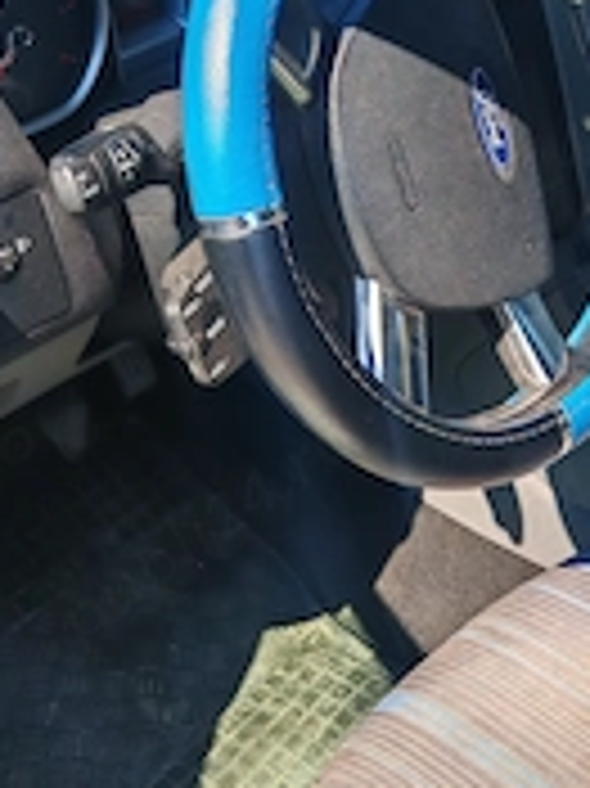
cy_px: 261
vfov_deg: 27.3
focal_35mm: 71
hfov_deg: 20.7
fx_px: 1615
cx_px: 365
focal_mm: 6.67
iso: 50
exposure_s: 1/510
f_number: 1.9
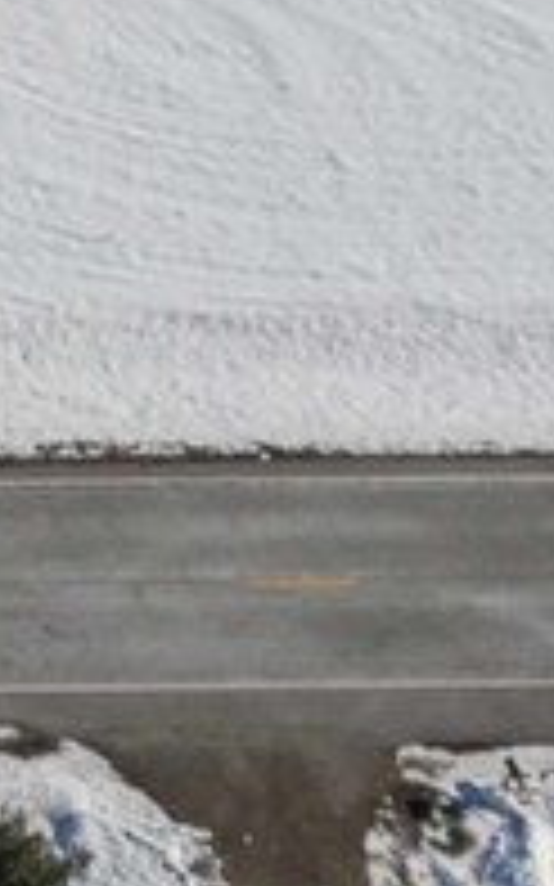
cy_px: -1457
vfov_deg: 9.7
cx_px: -2389
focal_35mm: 184
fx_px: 4448
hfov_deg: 5.2
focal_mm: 8.38
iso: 110
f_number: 2.8
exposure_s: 1/6000
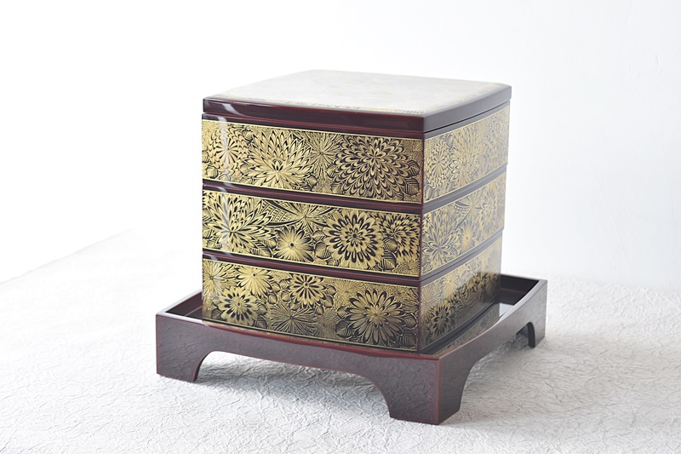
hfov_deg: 24.6
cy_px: 227
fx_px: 1560
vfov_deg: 16.5
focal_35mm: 82
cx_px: 340
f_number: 5.6
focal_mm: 55
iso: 800
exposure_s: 1/6
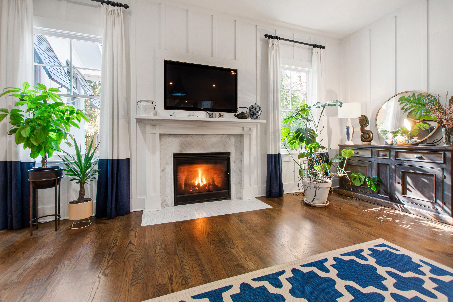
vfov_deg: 77.3
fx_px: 189
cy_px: 151
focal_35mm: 15
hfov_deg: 100.4
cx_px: 226
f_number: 8
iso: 100
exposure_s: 1.6
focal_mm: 10
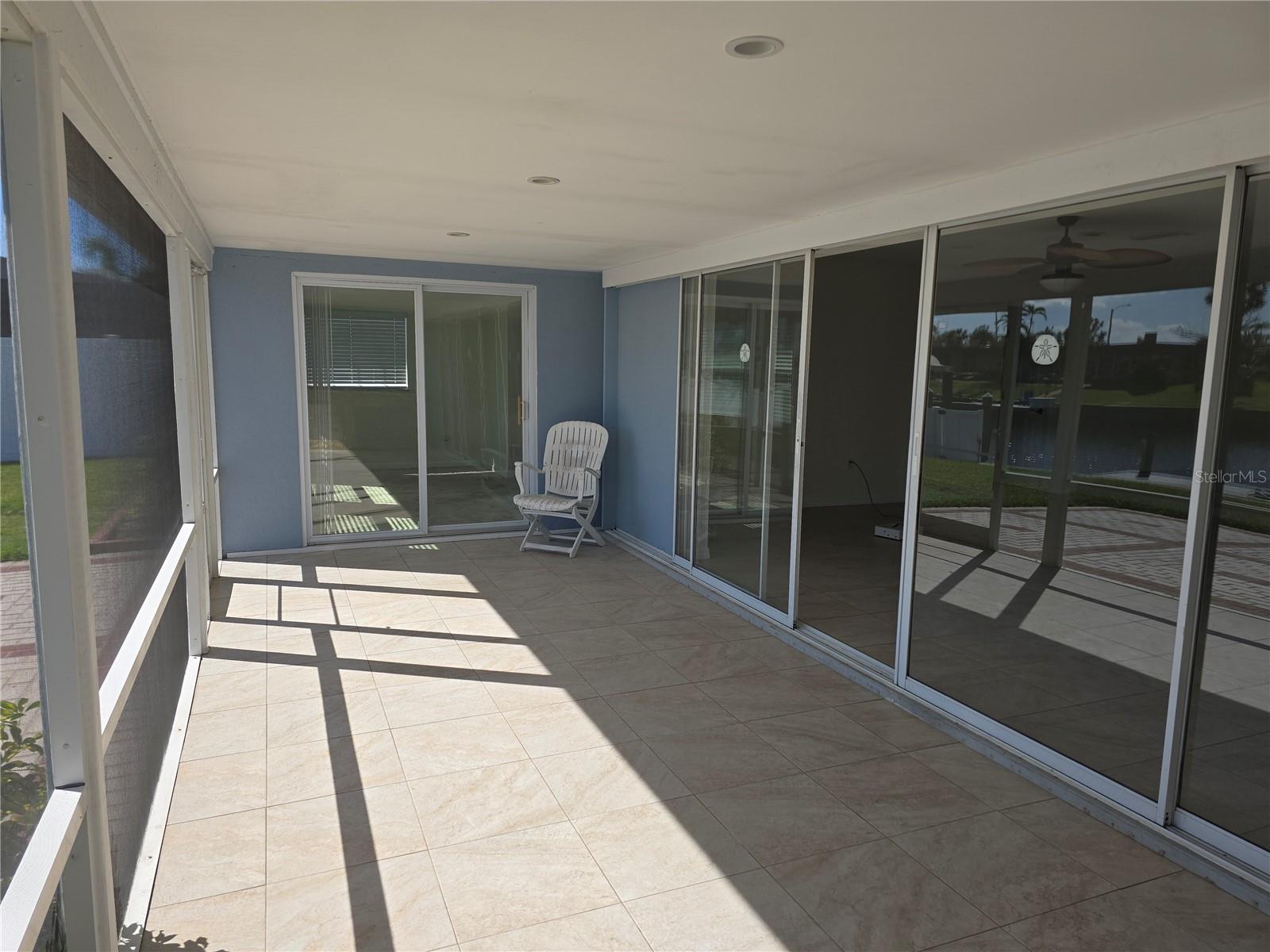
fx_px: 844
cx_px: 635
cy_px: 476
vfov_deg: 58.9
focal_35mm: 23
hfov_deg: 73.9
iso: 12
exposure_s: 1/405
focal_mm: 6.3
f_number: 1.7
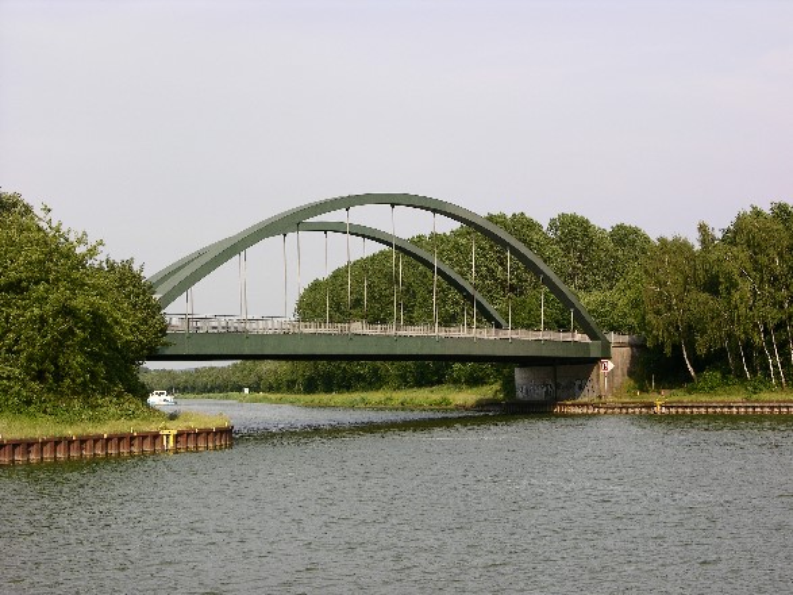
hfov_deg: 22.3
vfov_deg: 16.8
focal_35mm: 88
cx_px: 396
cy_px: 298
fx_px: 2016
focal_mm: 22.3
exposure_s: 1/172
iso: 50
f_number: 6.3
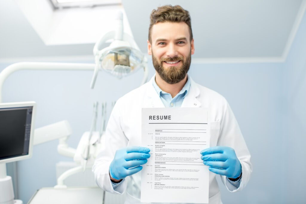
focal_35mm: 35
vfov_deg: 37.9
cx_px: 153
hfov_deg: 54.4
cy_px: 102
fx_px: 298
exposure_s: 1/200
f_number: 2.8
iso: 200
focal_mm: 35
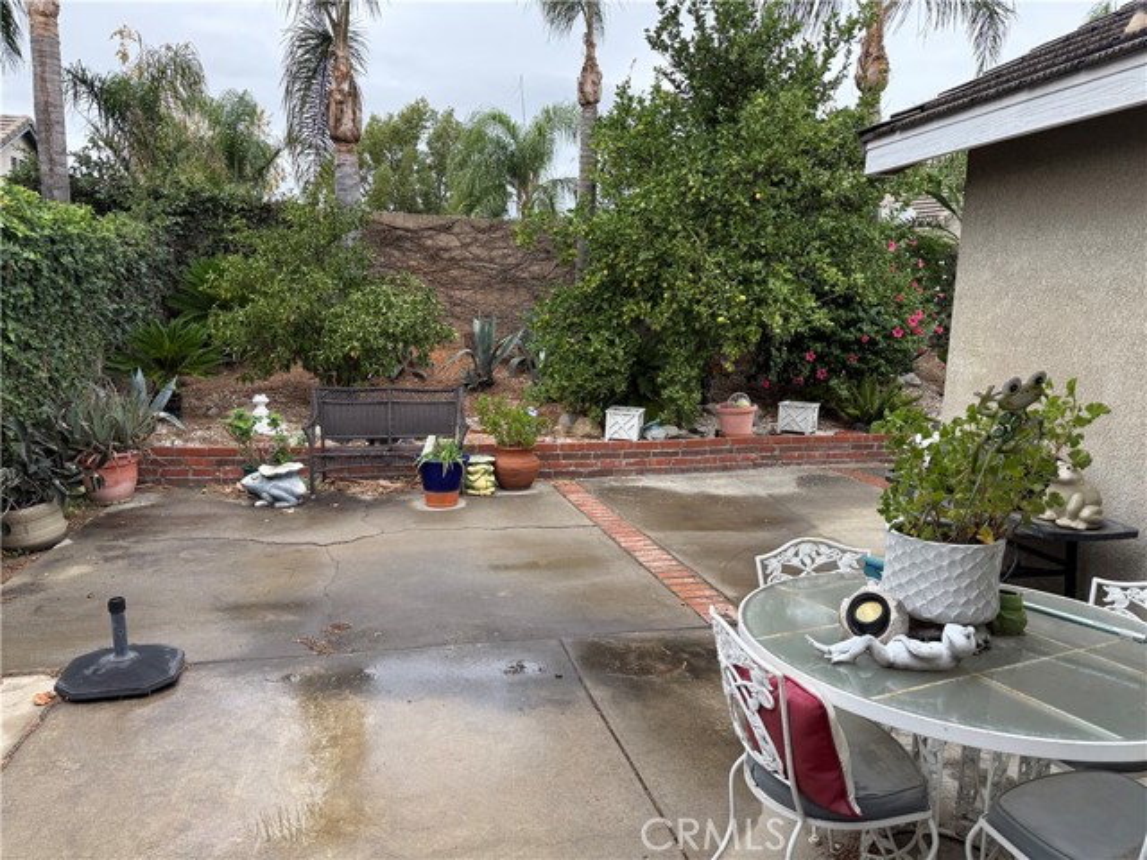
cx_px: 574
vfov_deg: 56.8
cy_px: 430
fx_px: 795
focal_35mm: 24
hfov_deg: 71.6
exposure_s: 1/728
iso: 100
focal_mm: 6.76
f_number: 1.78
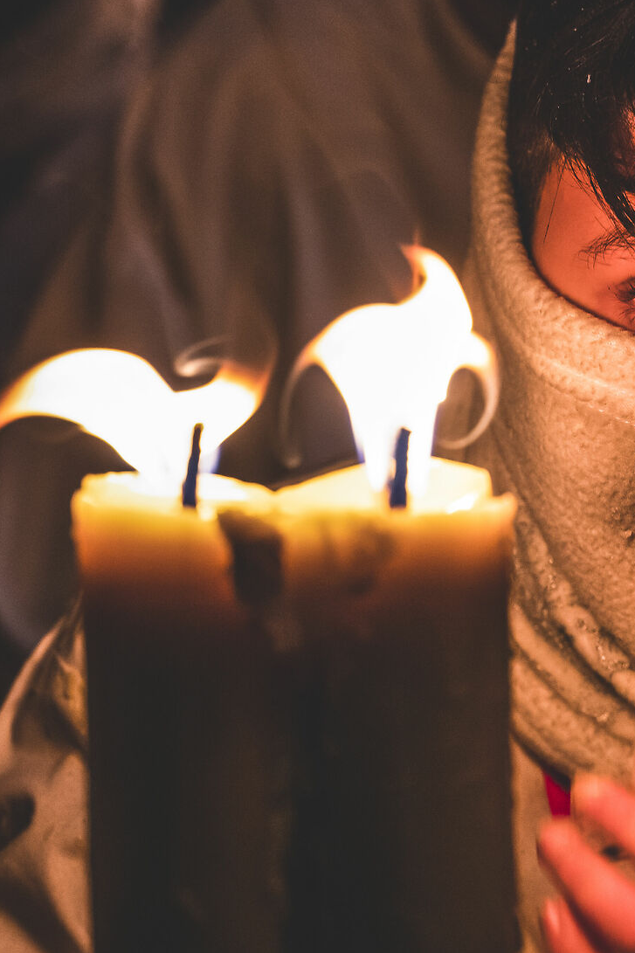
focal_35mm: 165
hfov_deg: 8.3
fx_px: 4367
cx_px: 627
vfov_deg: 12.5
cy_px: 528
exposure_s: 1/160
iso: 1250
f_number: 4.5
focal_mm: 75
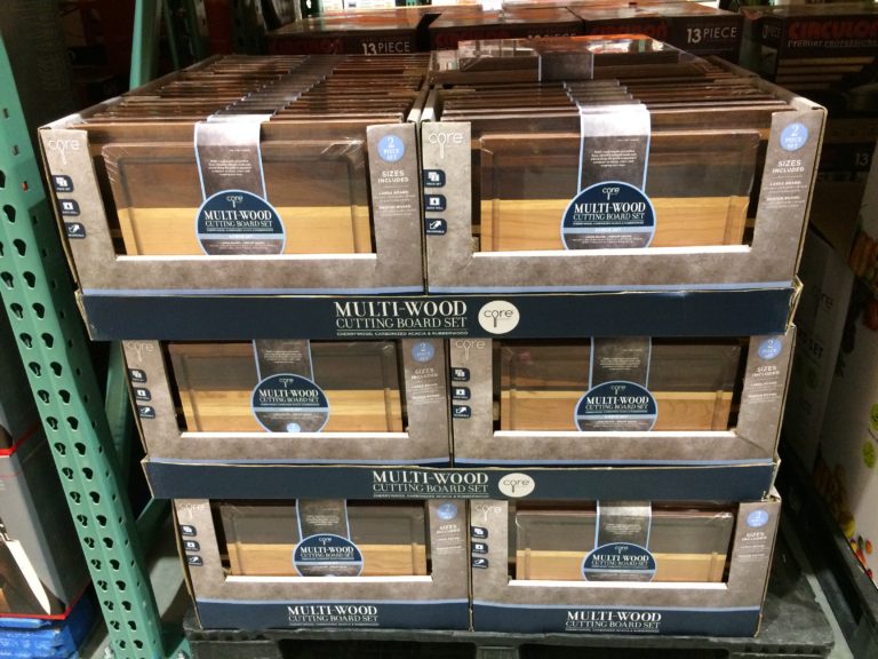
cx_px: 439
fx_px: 736
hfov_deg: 61.7
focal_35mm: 29
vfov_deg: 48.2
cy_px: 330
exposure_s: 1/30
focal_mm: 4.15
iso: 250
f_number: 2.2
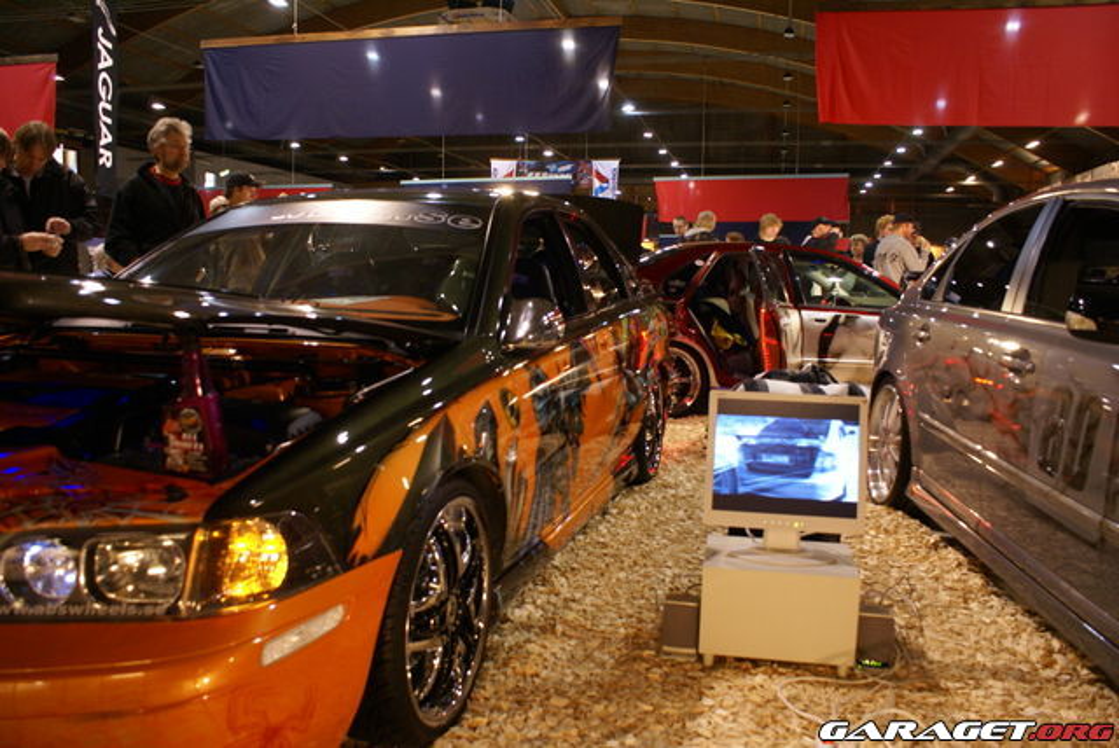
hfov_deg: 67.3
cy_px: 374
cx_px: 560
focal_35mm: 27
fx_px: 840
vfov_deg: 48.0
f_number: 3.5
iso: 400
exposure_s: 1/25
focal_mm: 18
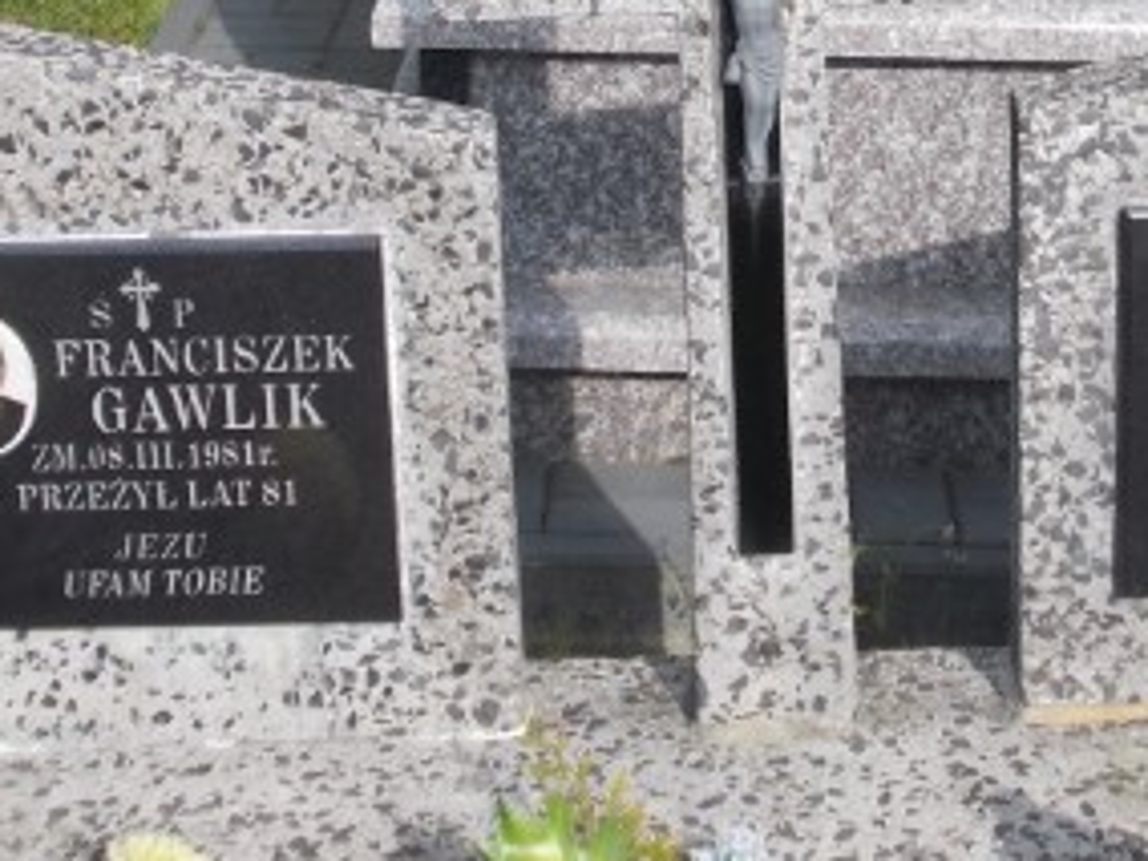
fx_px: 3217
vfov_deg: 14.9
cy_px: -36
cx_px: 744
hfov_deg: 20.2
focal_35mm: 97
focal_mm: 6.1
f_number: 6.5
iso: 80
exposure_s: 1/160
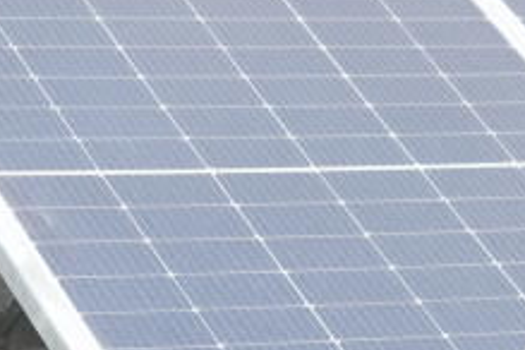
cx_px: 580
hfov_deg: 8.6
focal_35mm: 238
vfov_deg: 5.8
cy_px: 206
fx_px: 3471
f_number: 9
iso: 500
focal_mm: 39
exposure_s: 1/400
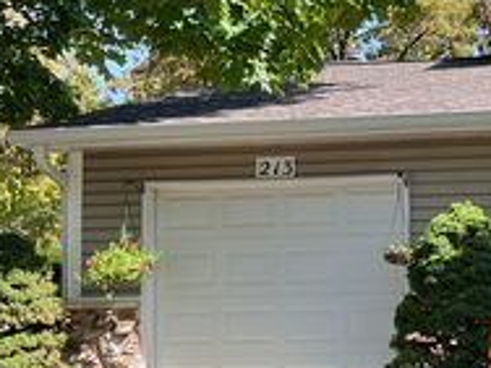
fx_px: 979
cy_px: 260
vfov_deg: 21.2
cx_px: 499
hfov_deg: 26.5
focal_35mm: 69
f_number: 1.5
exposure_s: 1/840
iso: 50
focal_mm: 5.7
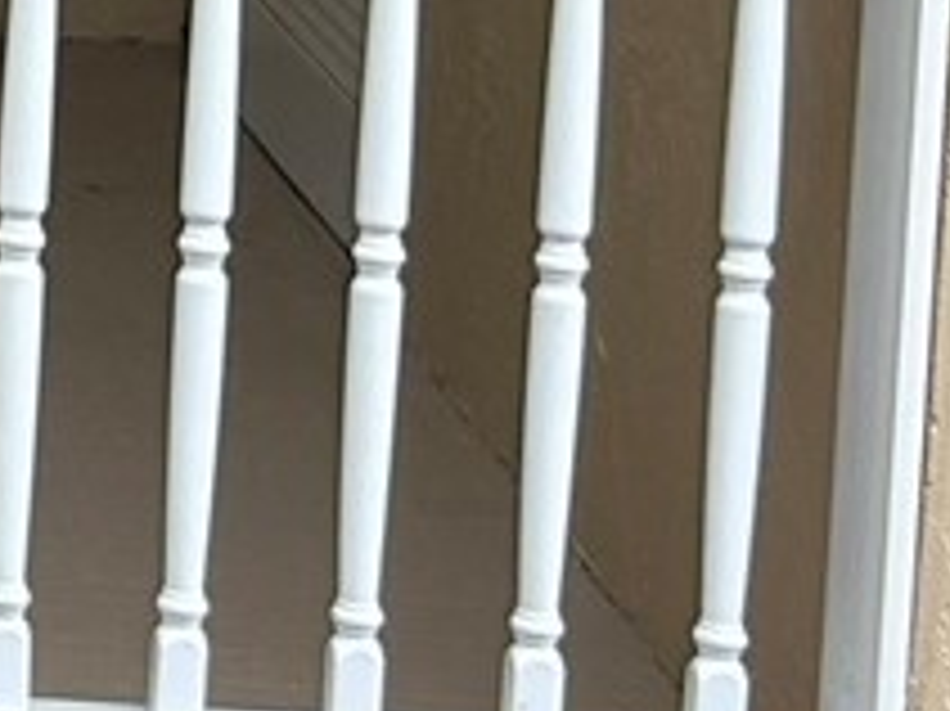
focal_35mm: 197
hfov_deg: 8.3
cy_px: -508
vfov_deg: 7.3
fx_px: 5403
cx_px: -2017
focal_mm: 5.7
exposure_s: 1/866
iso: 50
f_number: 1.5
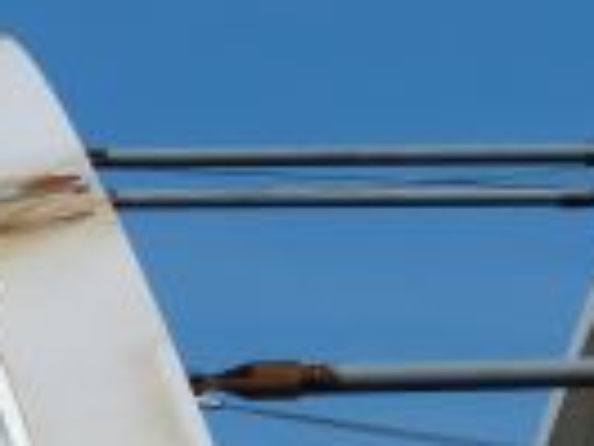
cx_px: 378
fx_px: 7104
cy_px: 831
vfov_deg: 3.6
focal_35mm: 414
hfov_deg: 4.8
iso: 100
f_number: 4.5
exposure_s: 1/1600
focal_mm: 19.6
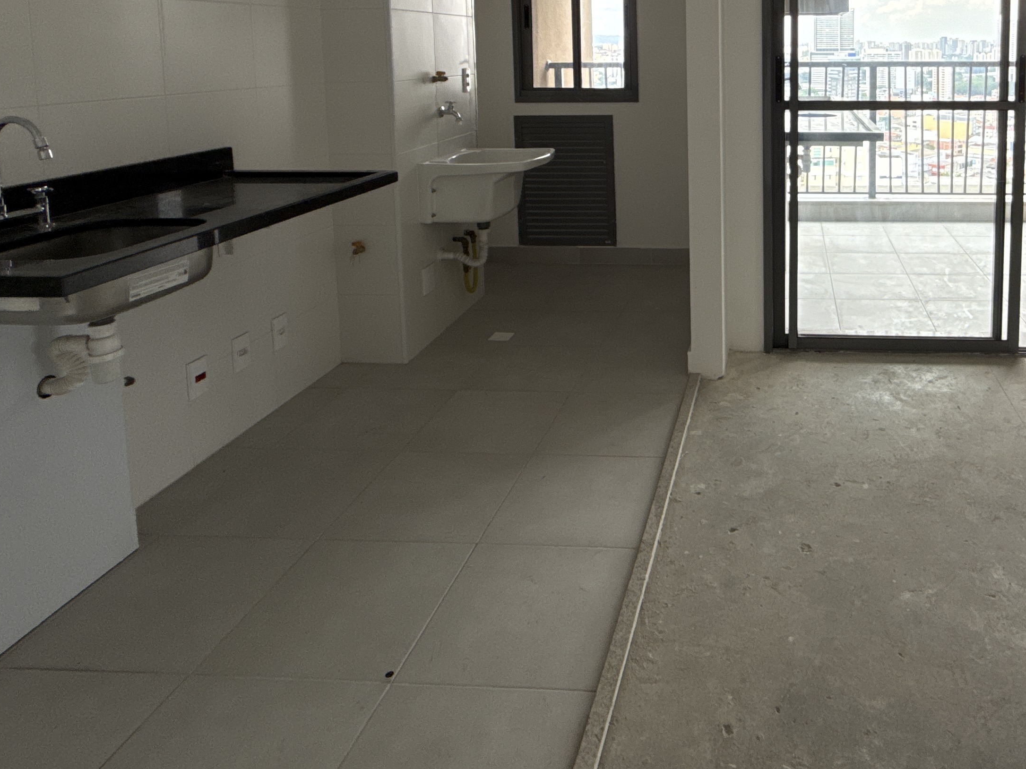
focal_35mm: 26
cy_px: 117
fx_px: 771
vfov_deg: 48.9
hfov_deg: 63.9
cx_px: 750
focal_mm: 2.22
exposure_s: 1/207
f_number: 2.2
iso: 64
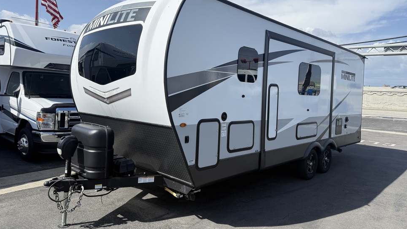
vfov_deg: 42.8
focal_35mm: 27
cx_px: 204
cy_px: 101
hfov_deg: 69.8
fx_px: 291
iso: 100
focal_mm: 6.76
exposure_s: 1/4167
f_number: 1.78
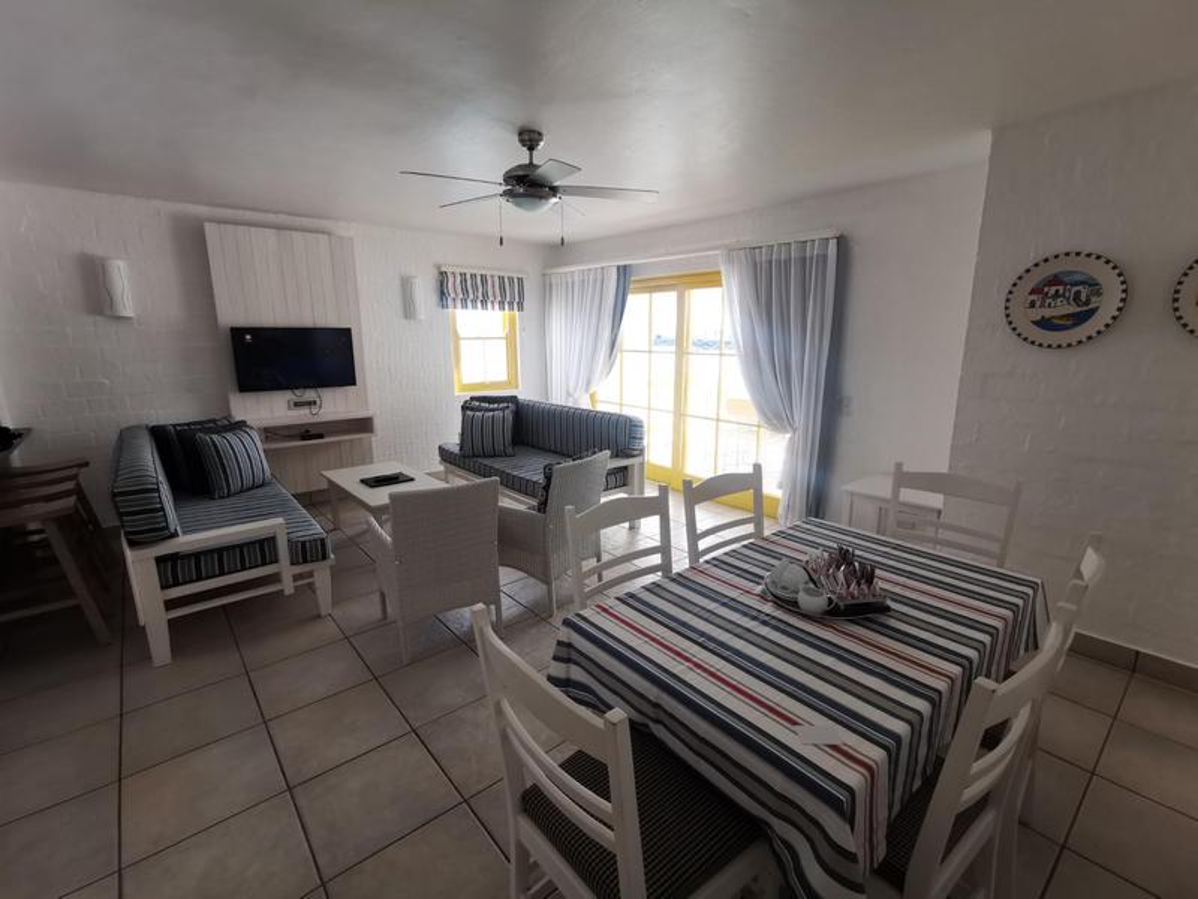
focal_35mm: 16
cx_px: 599
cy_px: 450
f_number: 2.2
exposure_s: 1/100
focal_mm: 2.35
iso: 64
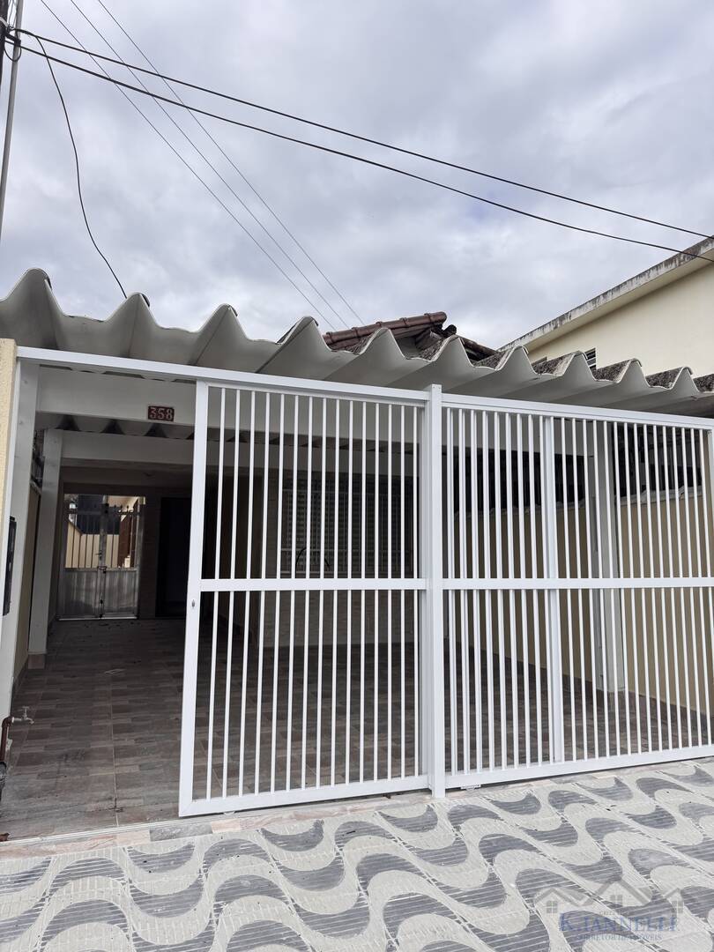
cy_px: 476
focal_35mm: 24
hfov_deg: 56.8
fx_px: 660
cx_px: 357
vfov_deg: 71.6
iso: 80
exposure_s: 1/3096
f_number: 1.78
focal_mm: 6.76
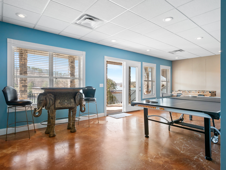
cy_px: 85
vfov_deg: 66.0
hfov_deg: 81.7
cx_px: 113
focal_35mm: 20
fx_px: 131
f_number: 5.6
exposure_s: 1/60
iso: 200
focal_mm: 10
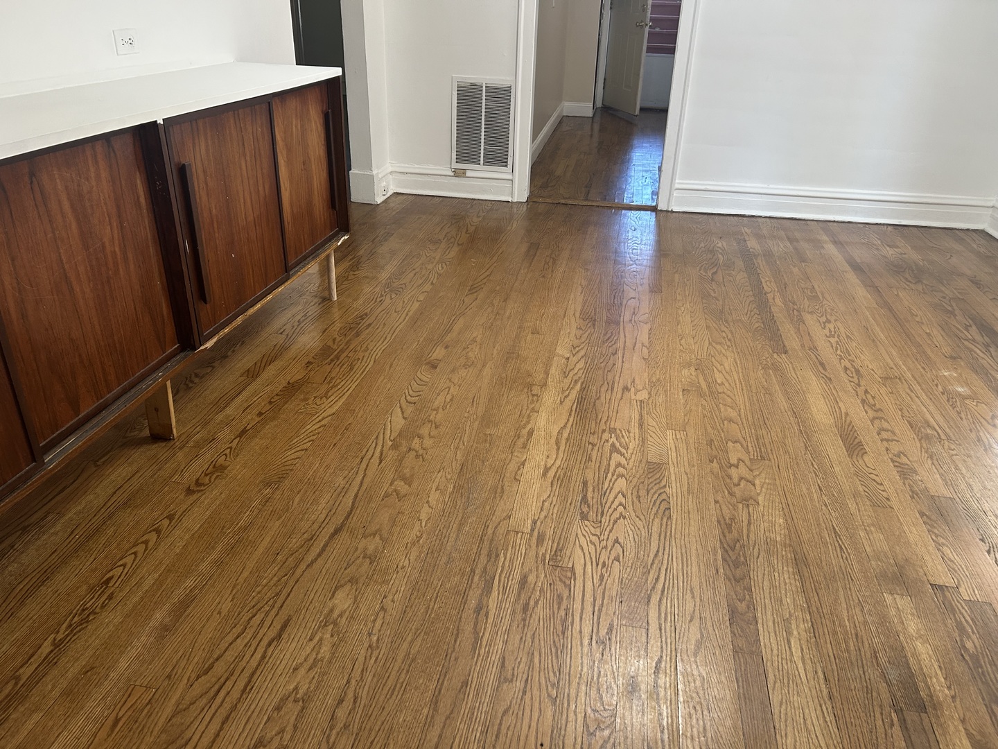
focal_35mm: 26
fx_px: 750
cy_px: 374
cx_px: 499
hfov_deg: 67.3
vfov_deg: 53.1
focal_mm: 5.7
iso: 125
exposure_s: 1/120
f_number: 1.5
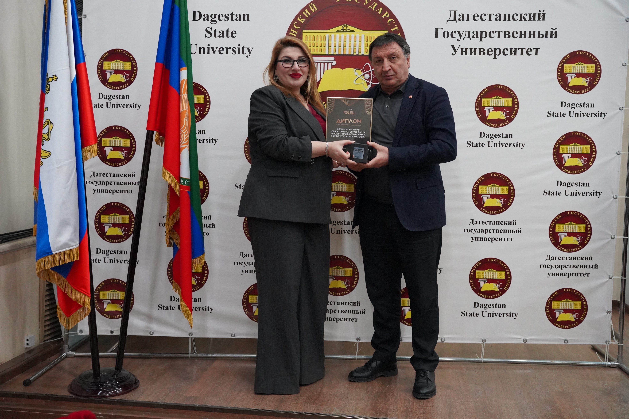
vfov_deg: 34.5
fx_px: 674
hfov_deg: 50.0
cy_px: 210
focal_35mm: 39
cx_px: 314
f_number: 4
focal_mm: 38.6
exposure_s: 1/160
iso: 10000
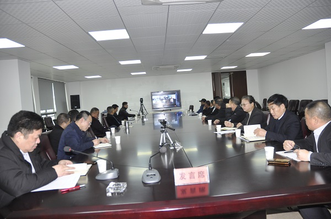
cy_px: 110
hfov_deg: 67.5
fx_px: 248
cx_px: 166
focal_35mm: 27
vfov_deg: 47.8
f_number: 4
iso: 800
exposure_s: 1/80
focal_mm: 18
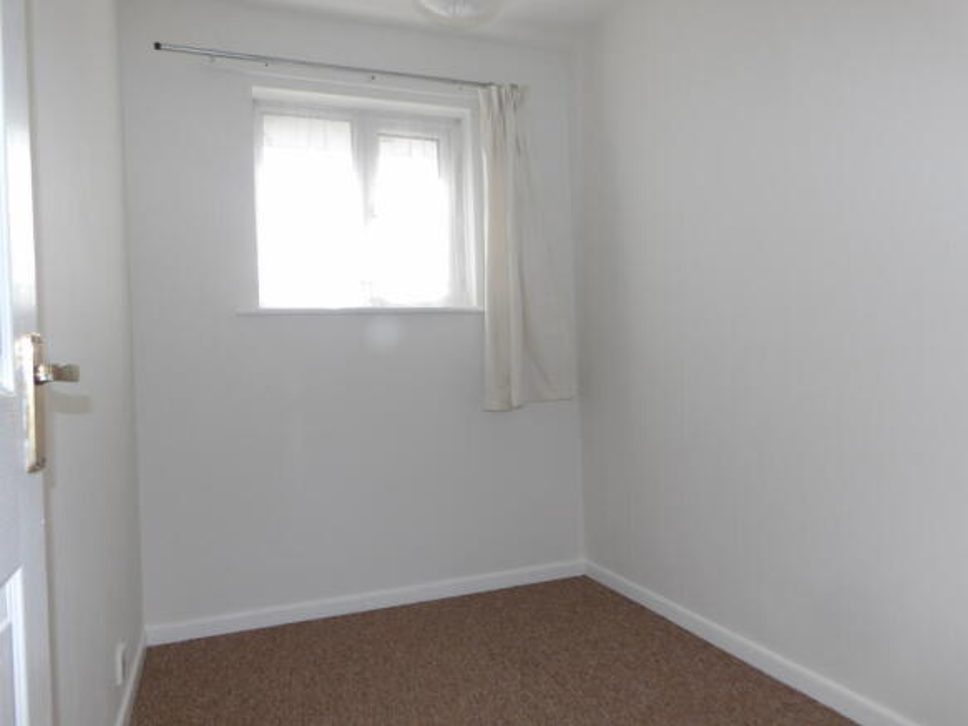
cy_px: 363
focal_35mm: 24
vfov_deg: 56.8
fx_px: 671
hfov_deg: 71.6
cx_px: 484
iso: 100
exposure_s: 1/120
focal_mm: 4.3
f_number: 4.1
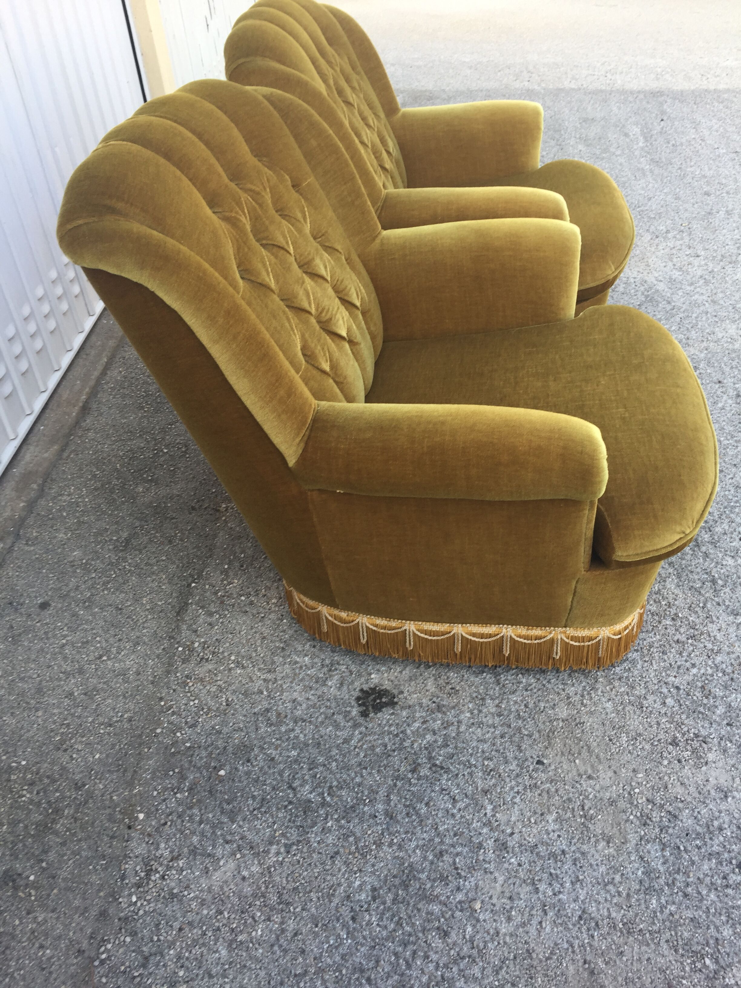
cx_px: 370
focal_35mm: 29
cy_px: 494
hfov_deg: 48.2
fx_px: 828
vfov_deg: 61.7
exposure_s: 1/153
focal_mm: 4.15
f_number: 2.2
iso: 32
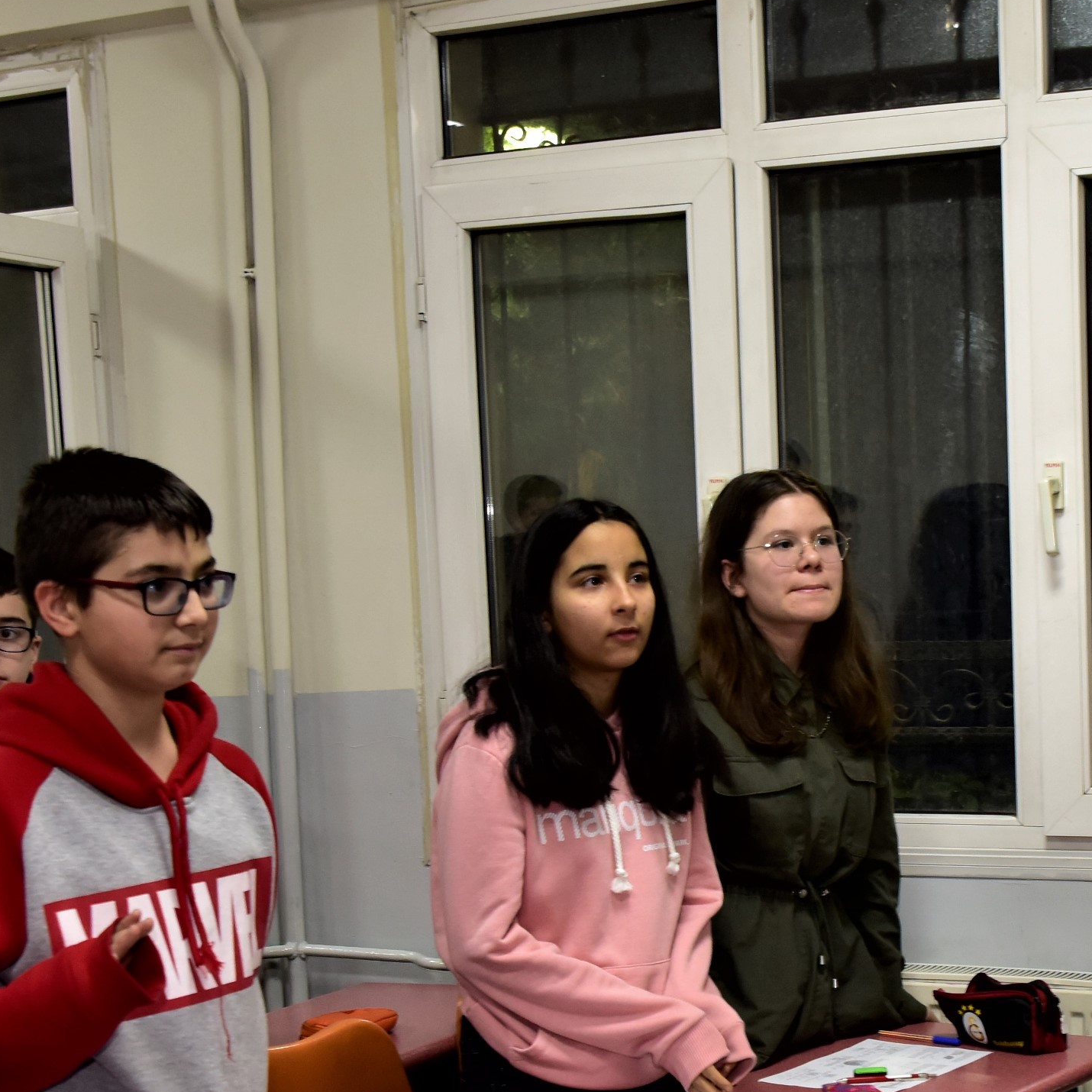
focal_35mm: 63
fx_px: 2248
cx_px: 864
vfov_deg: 26.6
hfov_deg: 26.8
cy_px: 933
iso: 800
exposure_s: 1/100
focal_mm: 24
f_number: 4
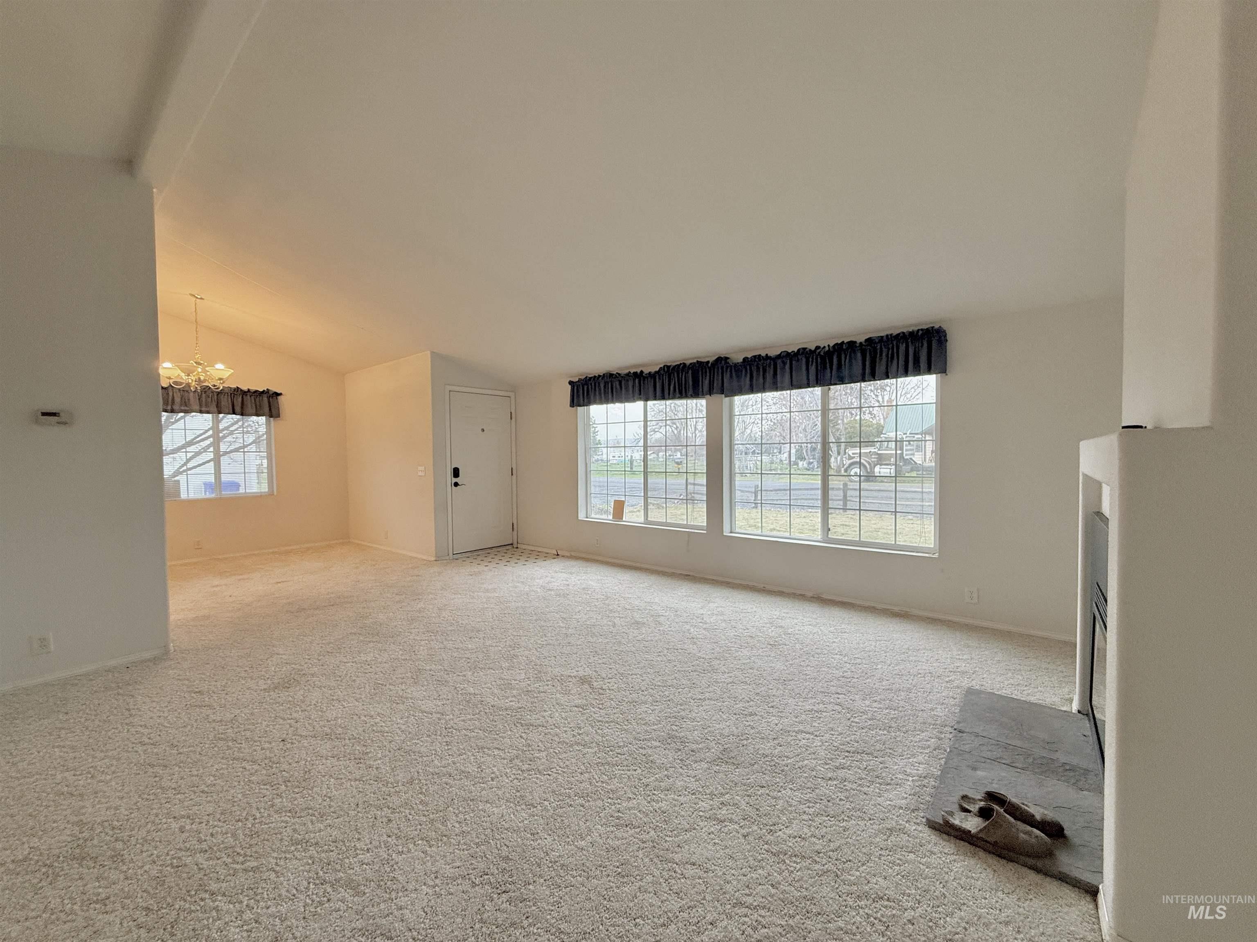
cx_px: 628
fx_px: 508
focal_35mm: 14
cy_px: 471
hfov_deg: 102.1
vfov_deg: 85.7
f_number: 2.2
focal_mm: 2.22
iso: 200
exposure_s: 1/120
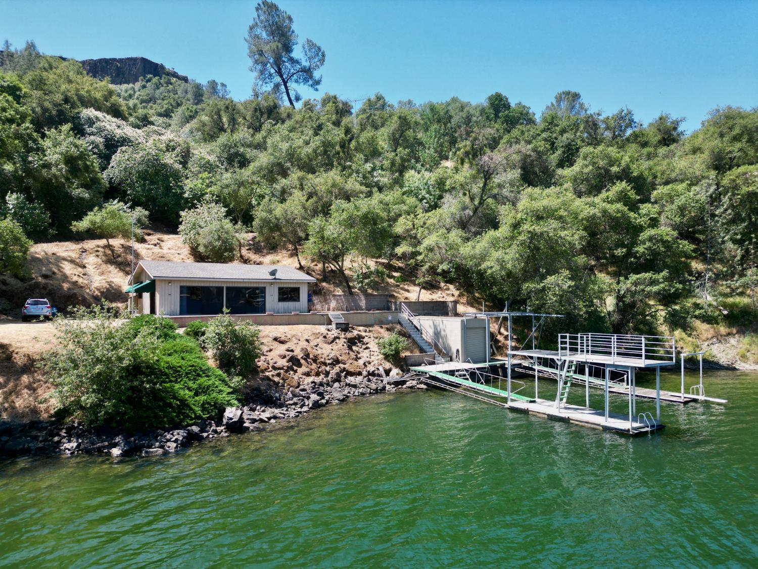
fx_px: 526
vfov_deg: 56.8
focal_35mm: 24
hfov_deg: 71.6
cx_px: 379
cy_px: 284
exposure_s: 1/1250
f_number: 1.7
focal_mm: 6.72
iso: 150
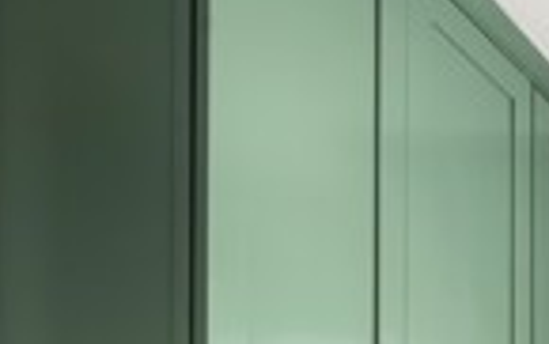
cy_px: 669
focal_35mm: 72
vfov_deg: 15.1
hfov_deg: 18.9
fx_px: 1079
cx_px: 1075
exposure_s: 1/2.5
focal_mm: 16
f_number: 10
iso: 64
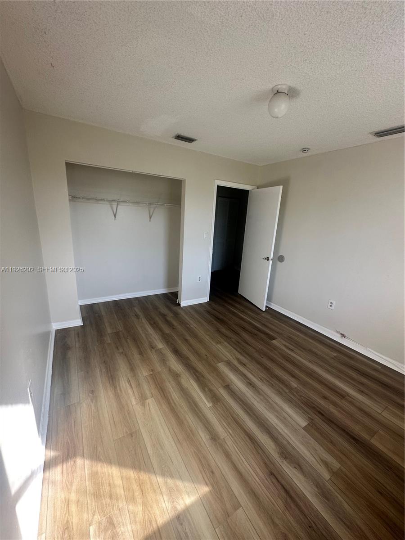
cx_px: 202
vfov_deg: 102.1
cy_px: 270
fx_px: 218
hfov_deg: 85.7
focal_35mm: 14
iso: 64
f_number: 2.2
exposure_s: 1/99
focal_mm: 2.22
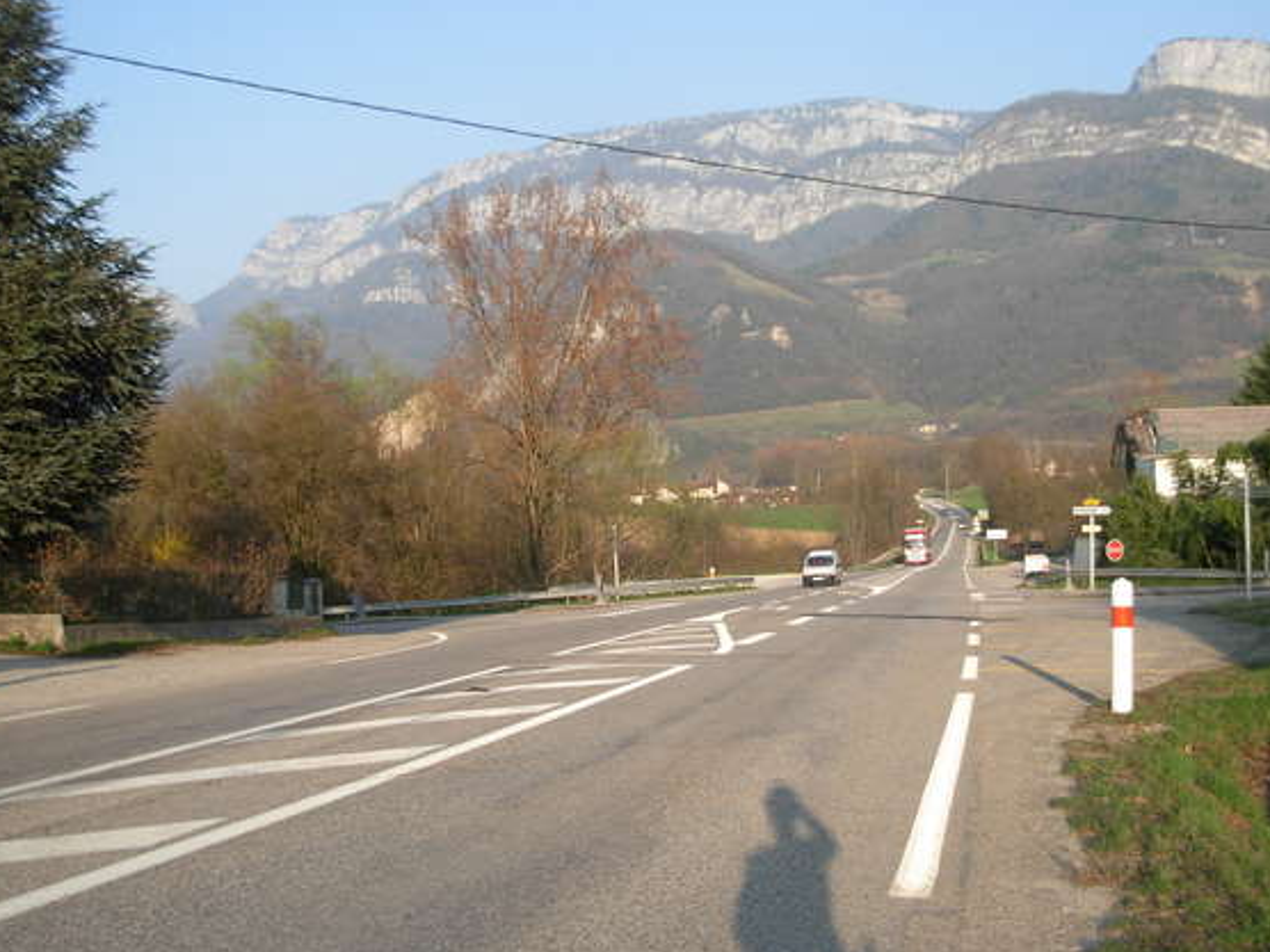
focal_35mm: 41
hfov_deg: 45.8
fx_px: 1504
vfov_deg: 35.1
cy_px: 489
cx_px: 658
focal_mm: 6.3
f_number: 2.9
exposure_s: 1/470
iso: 79
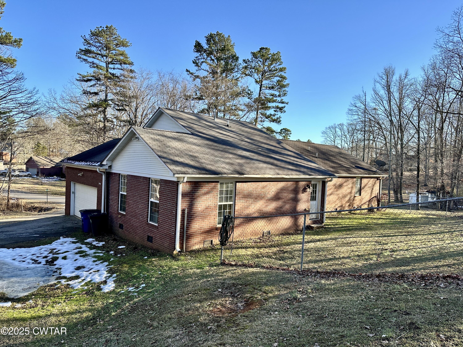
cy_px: 174
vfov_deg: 56.8
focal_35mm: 24
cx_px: 232
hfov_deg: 71.6
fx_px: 321
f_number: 1.78
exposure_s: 1/1357
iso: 80
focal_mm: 6.86
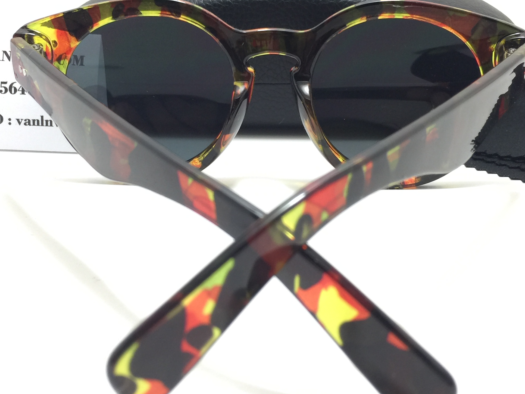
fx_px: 743
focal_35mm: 49
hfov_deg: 38.9
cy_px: 170
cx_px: 266
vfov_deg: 29.6
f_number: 2.2
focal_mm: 4.15
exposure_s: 1/33
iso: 50
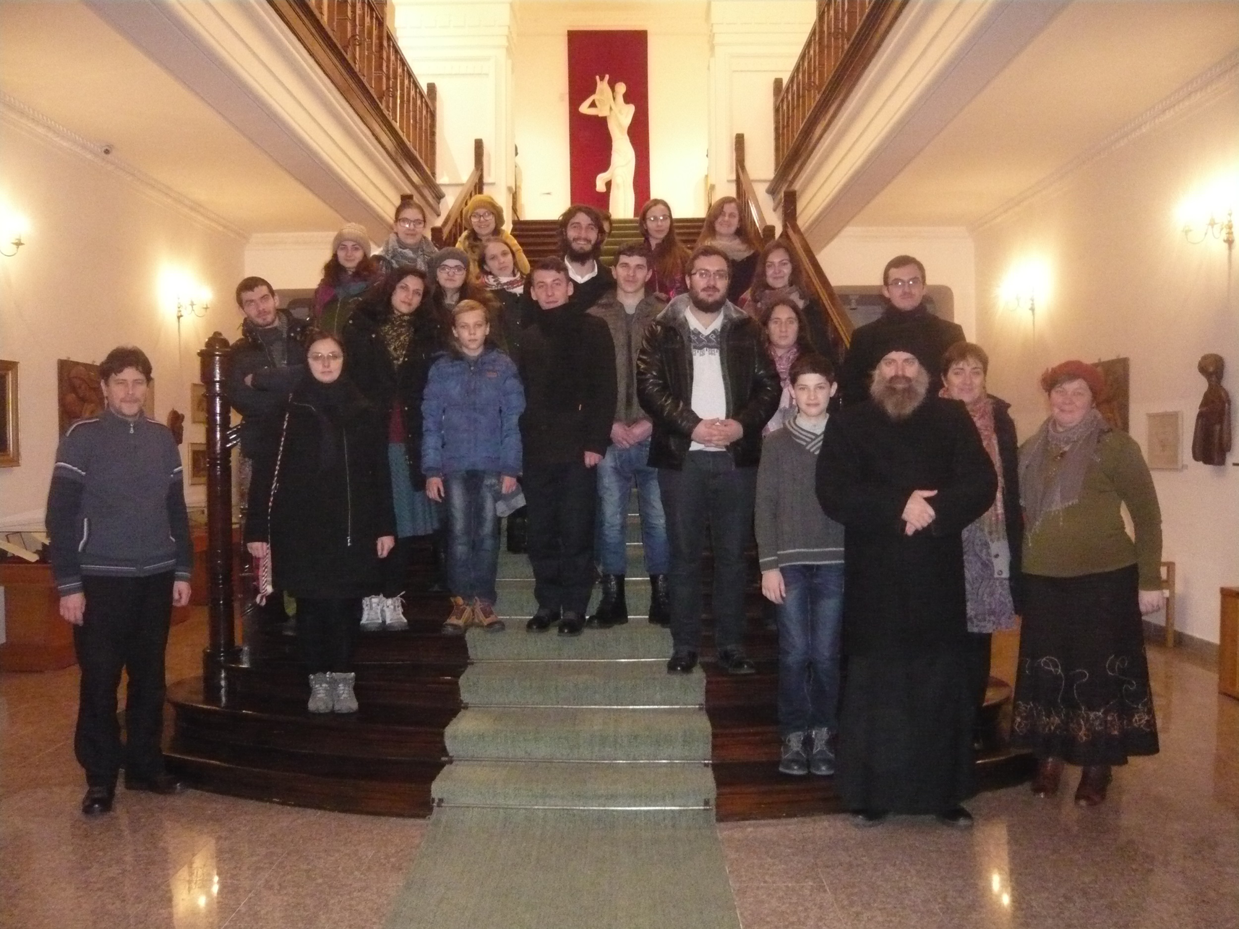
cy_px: 464
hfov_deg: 63.4
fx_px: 1002
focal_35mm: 28
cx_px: 620
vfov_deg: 49.7
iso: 800
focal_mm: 4.6
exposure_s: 1/30
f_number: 2.8
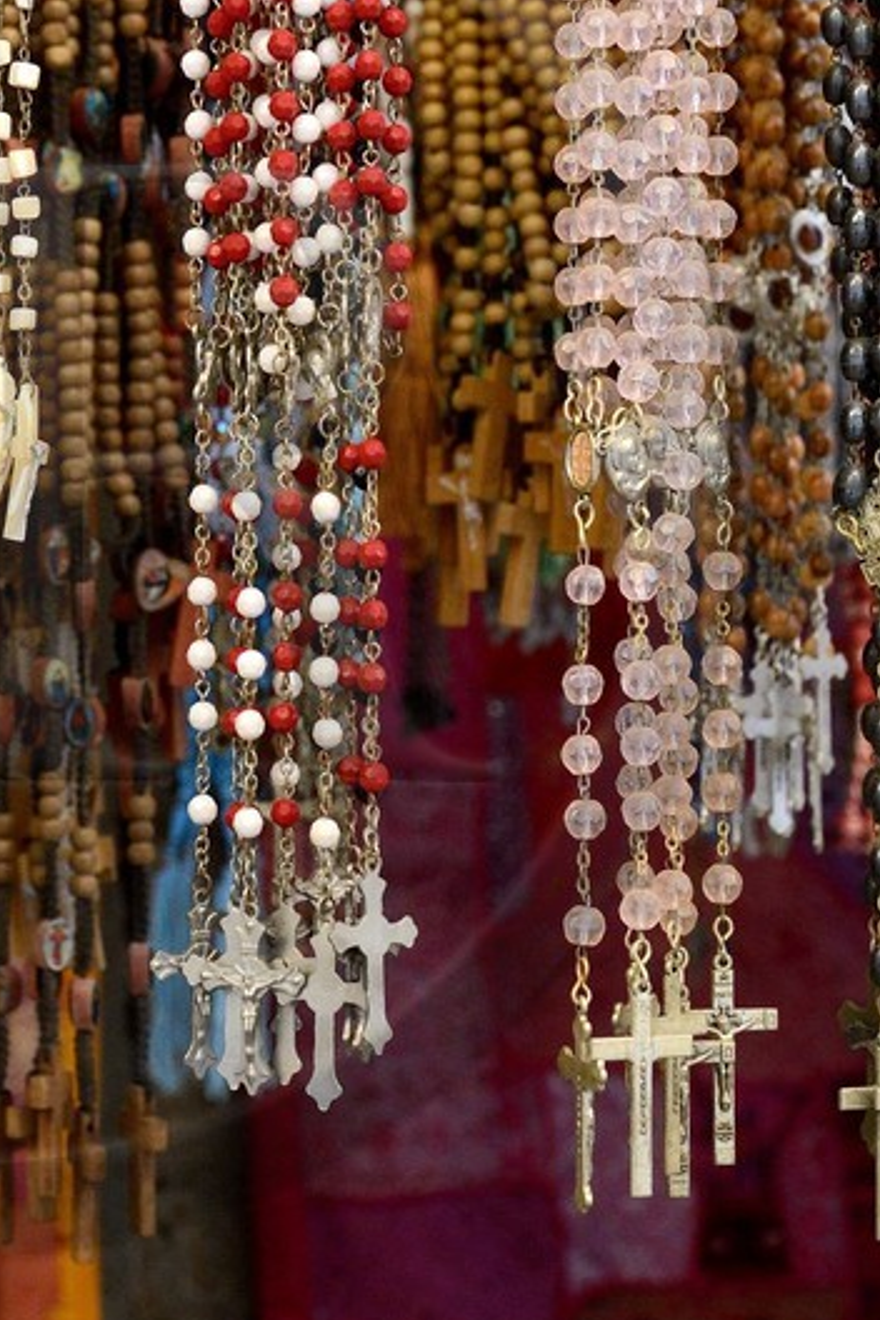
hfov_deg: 12.4
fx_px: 3996
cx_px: -42
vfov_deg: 18.7
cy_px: 478
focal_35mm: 109
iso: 1600
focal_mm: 36
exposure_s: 1/500
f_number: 5.6
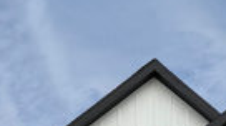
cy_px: 350
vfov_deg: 7.4
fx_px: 886
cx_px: 209
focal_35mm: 148
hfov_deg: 14.4
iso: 80
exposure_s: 1/6173
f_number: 1.78
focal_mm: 6.76
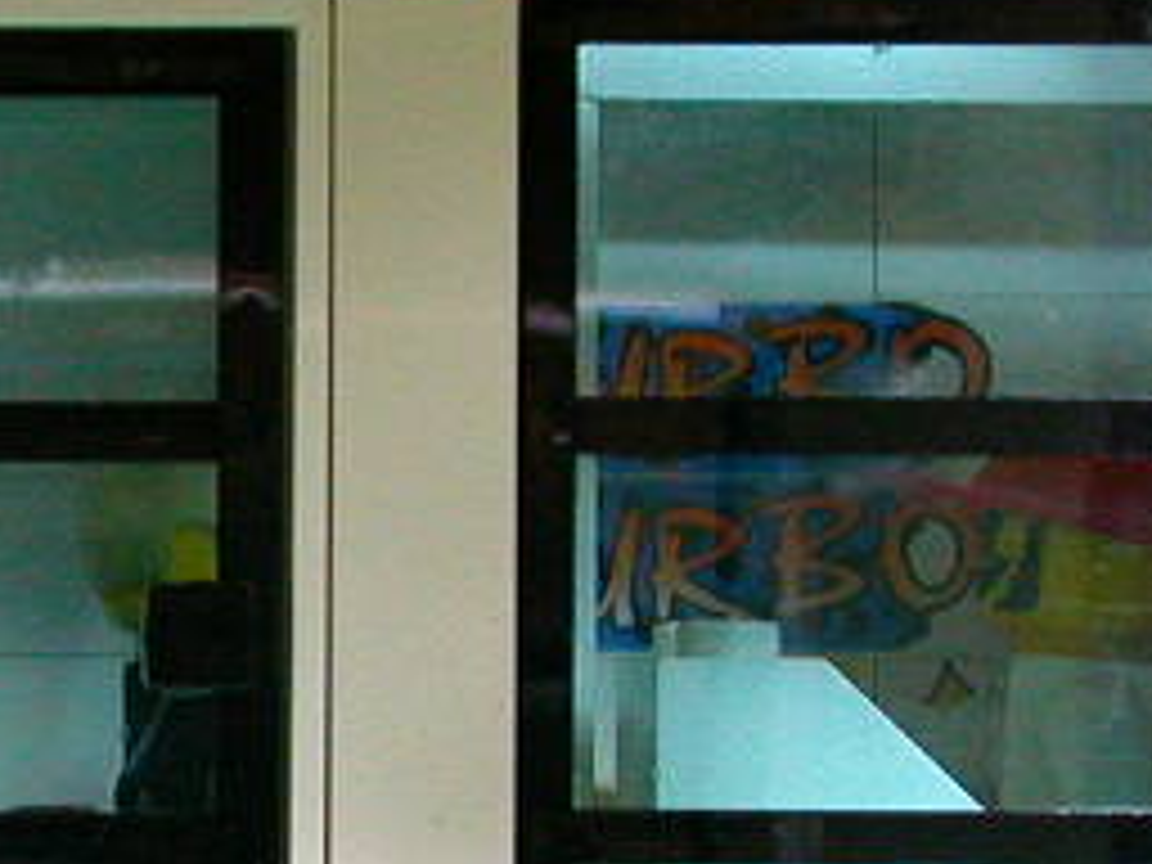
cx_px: -112
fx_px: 4493
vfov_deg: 10.9
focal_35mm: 135
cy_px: 760
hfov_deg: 14.3
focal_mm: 8.2
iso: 400
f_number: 3.2
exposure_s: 1/4.7
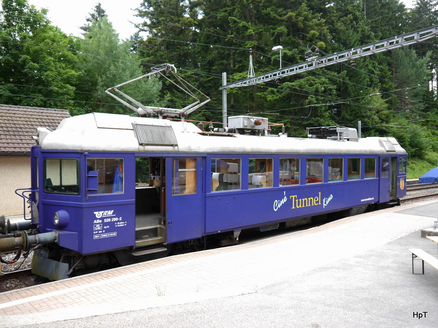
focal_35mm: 28
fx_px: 354
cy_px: 164
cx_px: 219
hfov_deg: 63.4
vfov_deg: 49.7
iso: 160
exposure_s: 1/100
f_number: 3.5
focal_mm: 14
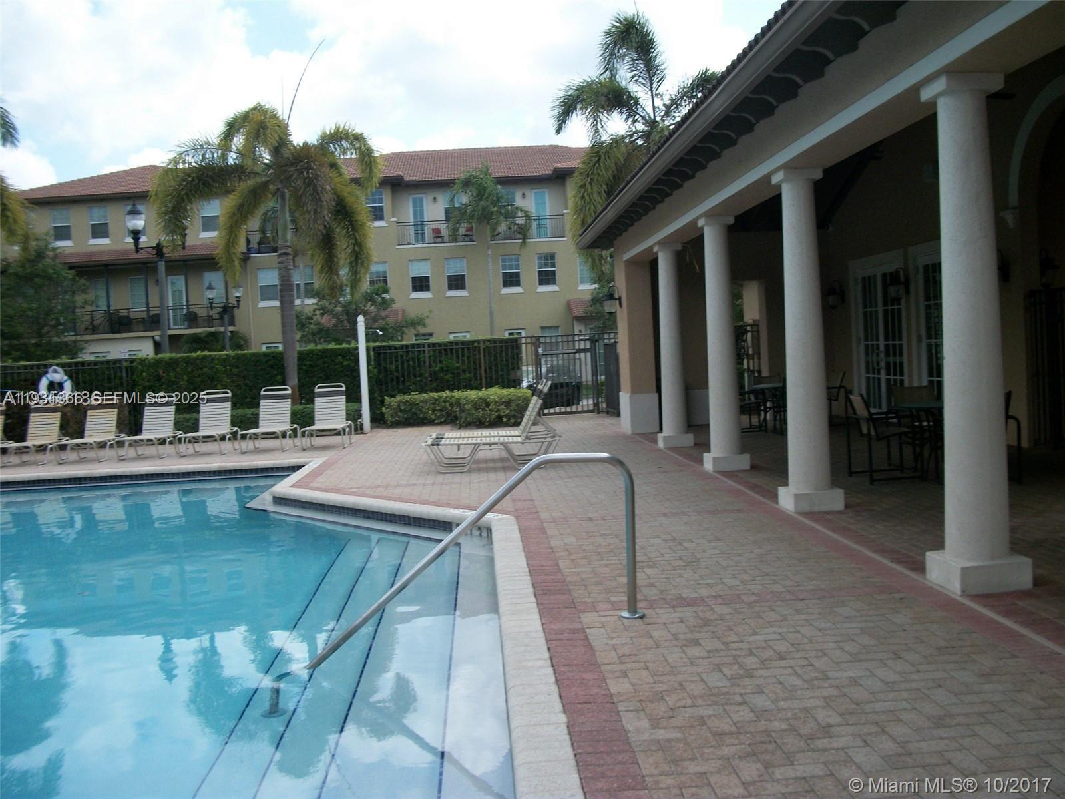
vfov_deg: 44.2
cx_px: 532
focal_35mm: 32
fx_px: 985
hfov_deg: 56.8
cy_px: 400
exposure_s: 1/160
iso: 80
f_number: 8.8
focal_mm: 5.7
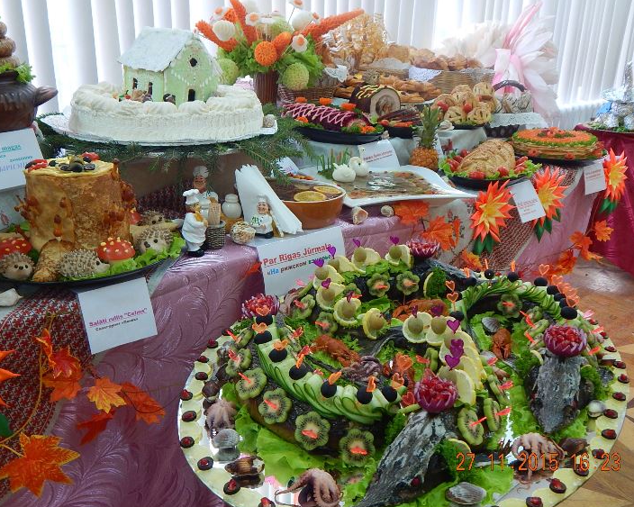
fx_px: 619
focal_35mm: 33
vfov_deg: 44.5
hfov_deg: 54.2
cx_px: 322
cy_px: 257
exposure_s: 1/30
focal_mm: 5.6
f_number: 3.2
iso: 250
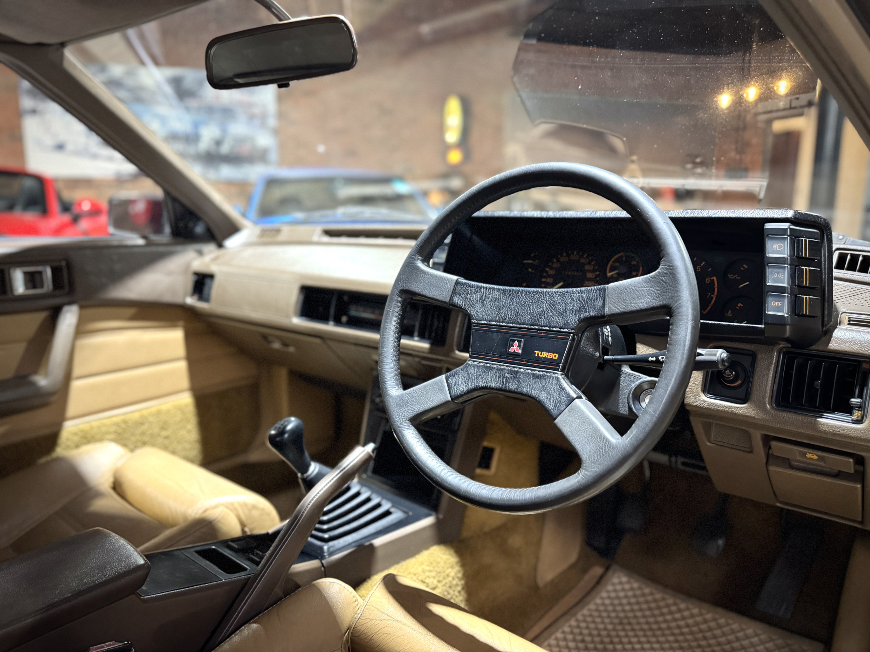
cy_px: 326
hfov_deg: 71.6
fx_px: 603
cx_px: 435
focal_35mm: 24
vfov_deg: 56.8
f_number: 1.78
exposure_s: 1/50
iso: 800
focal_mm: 6.76
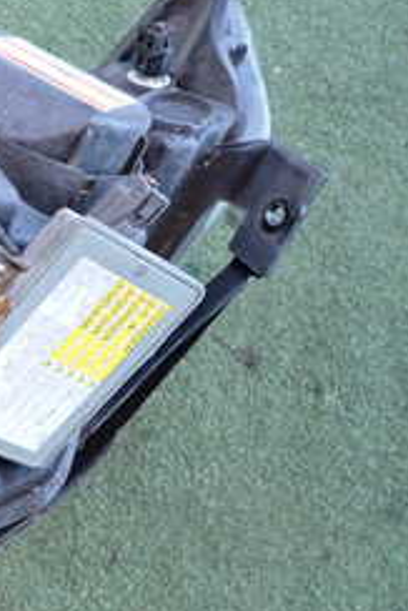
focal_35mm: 64
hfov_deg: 18.1
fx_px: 1086
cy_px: 348
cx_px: -263
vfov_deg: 31.4
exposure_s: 1/30
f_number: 2
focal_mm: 4.5
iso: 200
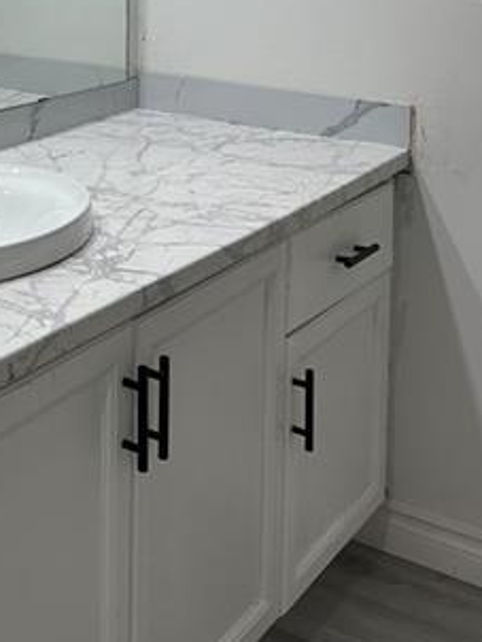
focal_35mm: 61
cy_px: -45
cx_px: -47
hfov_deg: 22.7
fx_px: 1131
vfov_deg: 29.0
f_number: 1.78
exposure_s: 1/120
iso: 100
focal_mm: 6.86
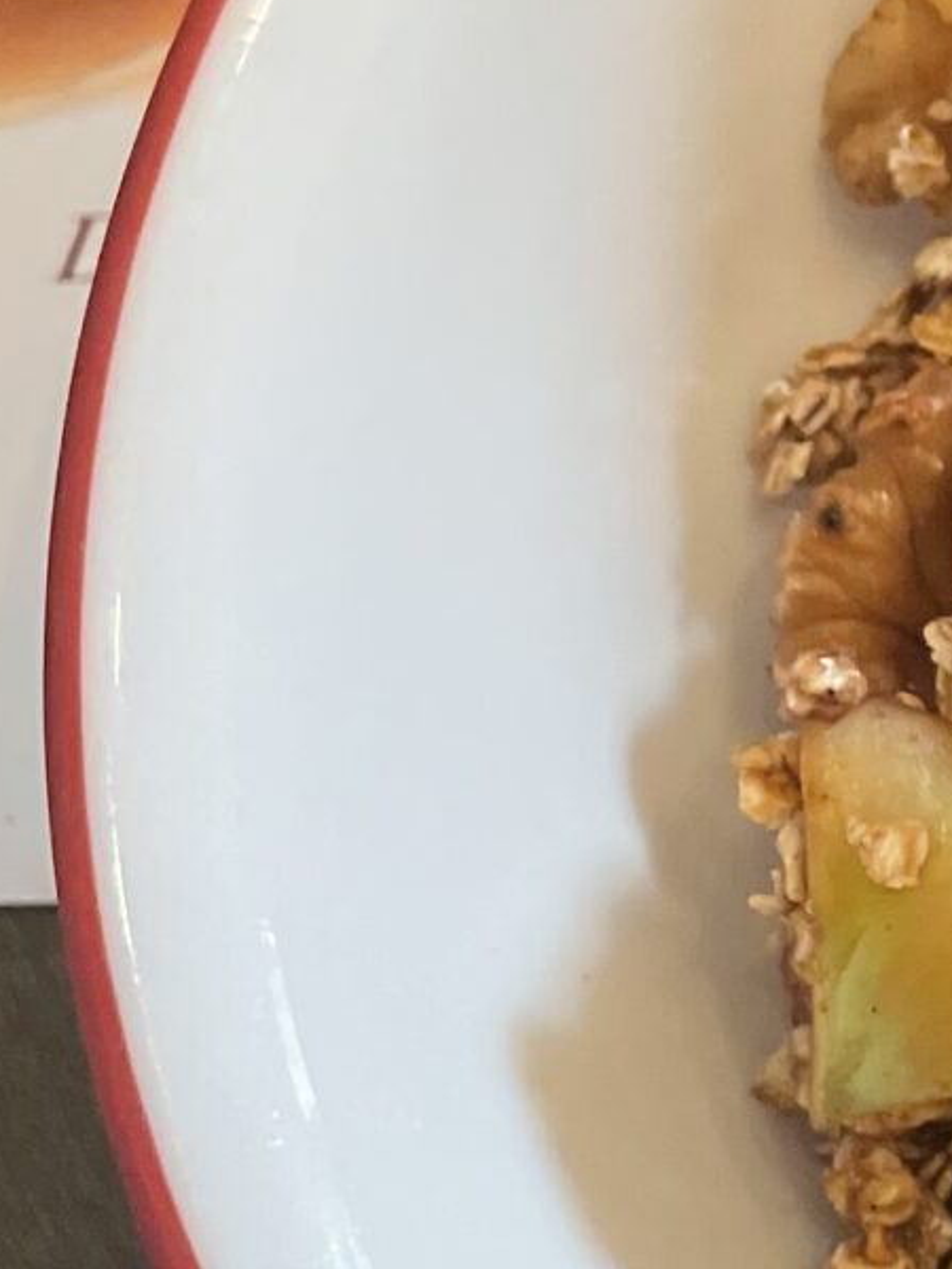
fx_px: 4070
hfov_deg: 12.3
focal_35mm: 111
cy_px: 389
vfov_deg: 17.7
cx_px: 1678
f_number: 1.6
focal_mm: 4.2
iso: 400
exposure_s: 1/60
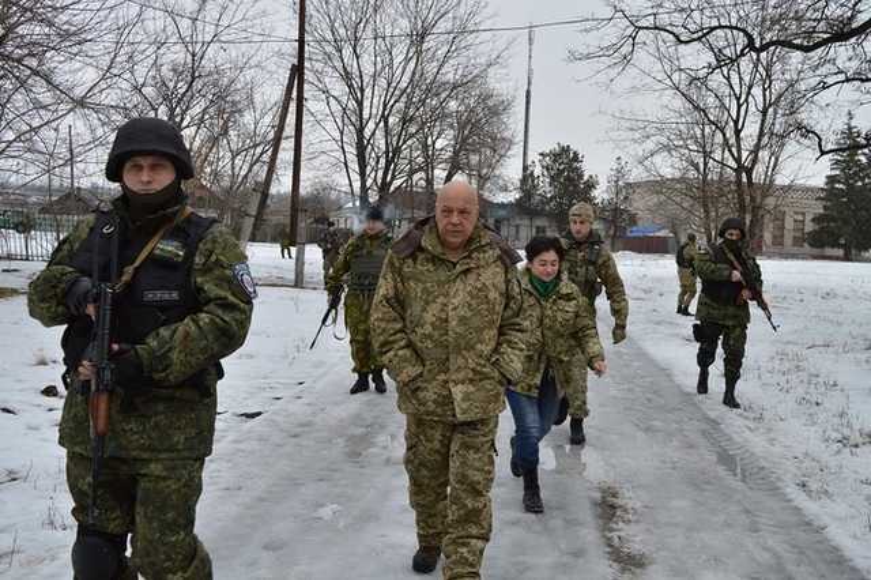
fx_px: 871
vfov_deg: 36.8
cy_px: 290
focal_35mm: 36
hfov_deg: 53.2
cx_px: 436
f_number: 6.3
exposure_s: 1/160
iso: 100
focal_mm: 24
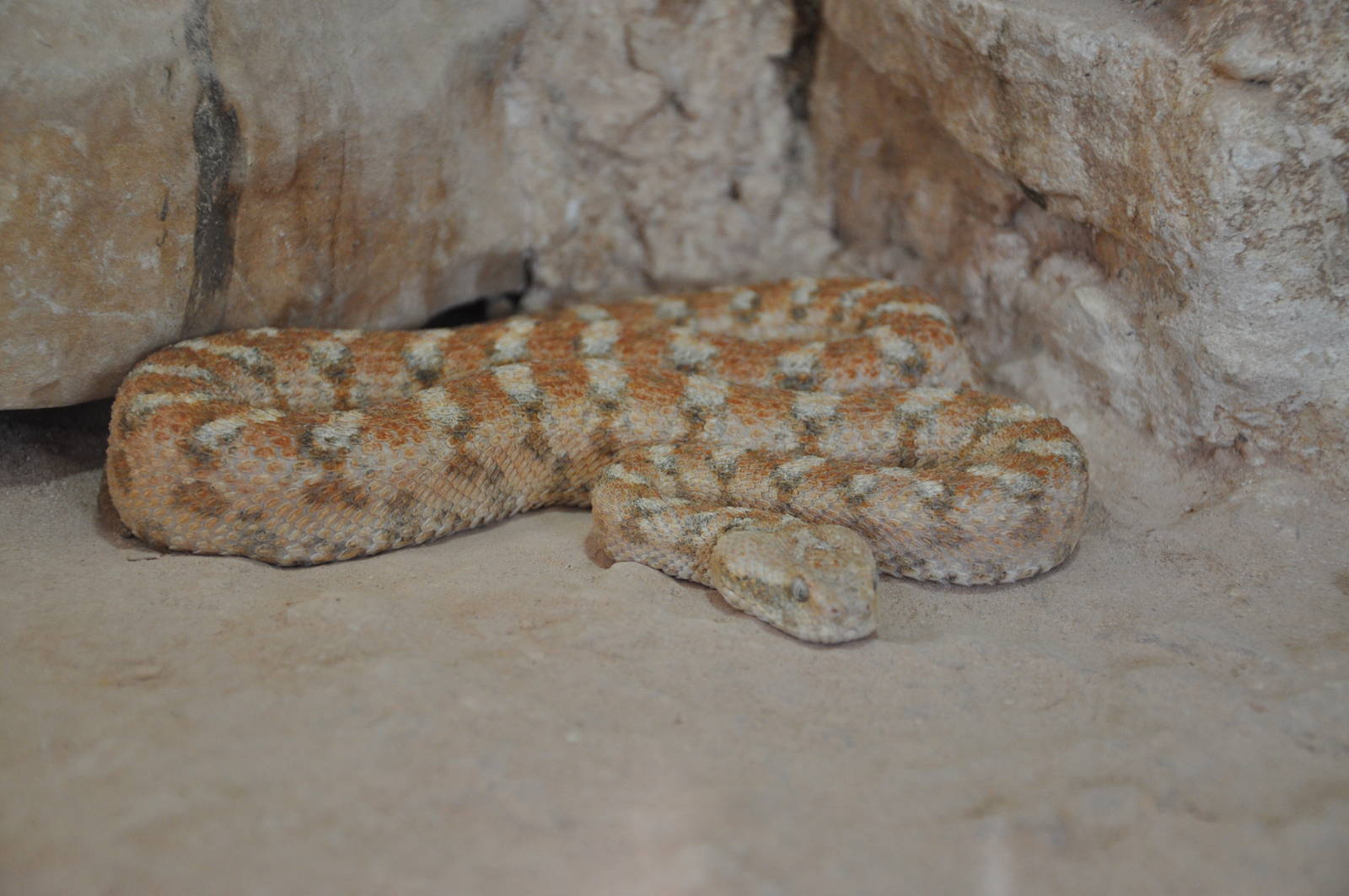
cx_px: 674
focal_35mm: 93
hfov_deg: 21.9
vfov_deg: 14.7
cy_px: 448
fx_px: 3481
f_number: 5.3
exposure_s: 1/60
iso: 720
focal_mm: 62
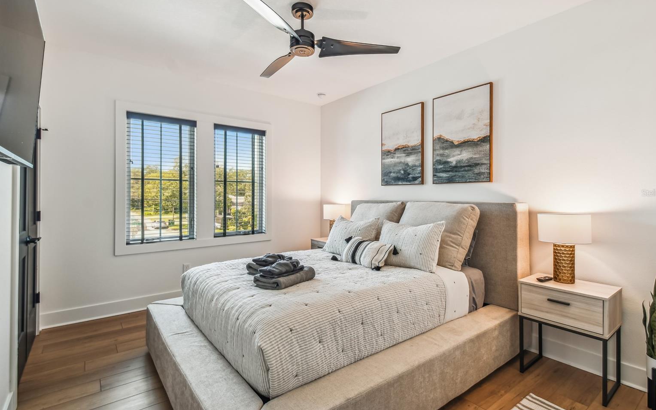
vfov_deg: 71.2
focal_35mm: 16
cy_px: 193
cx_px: 337
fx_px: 286
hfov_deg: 97.8
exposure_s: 1/2.5
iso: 100
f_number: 7.1
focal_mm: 10
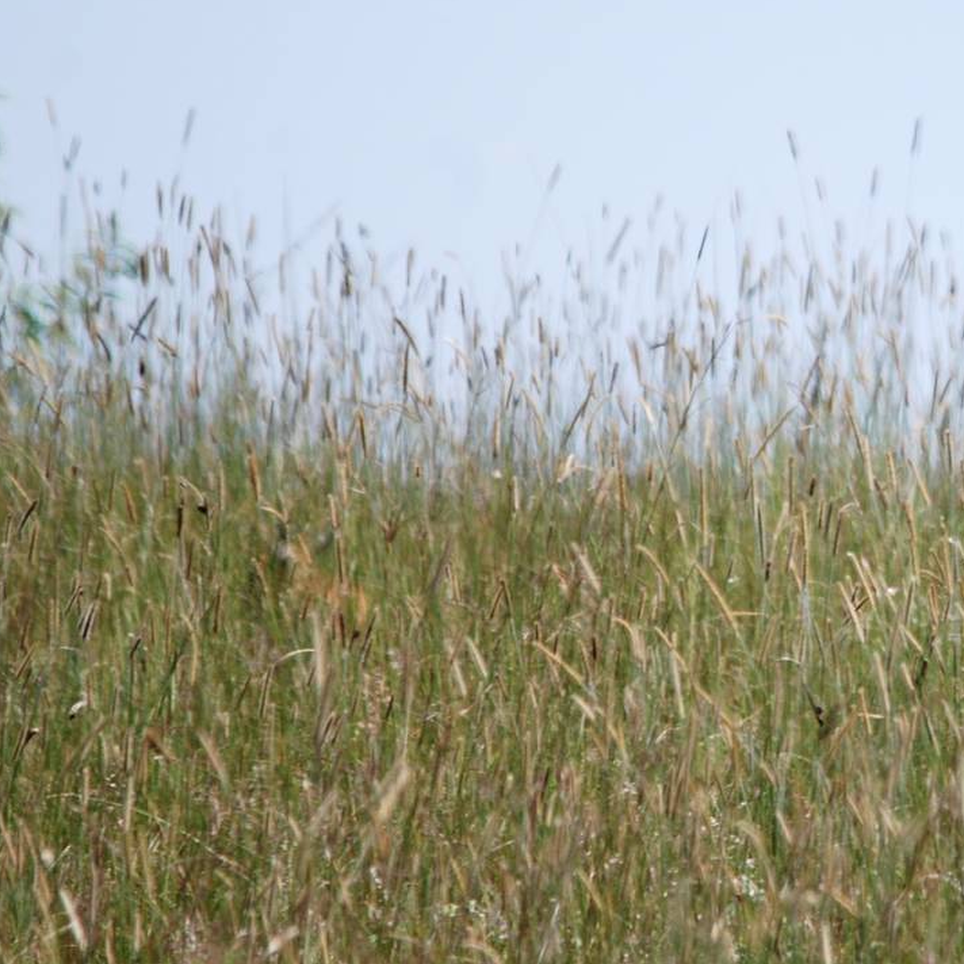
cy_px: 369
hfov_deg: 1.2
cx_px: 927
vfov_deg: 1.2
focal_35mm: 1434
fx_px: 45181
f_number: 6.3
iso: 200
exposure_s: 1/500
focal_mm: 500
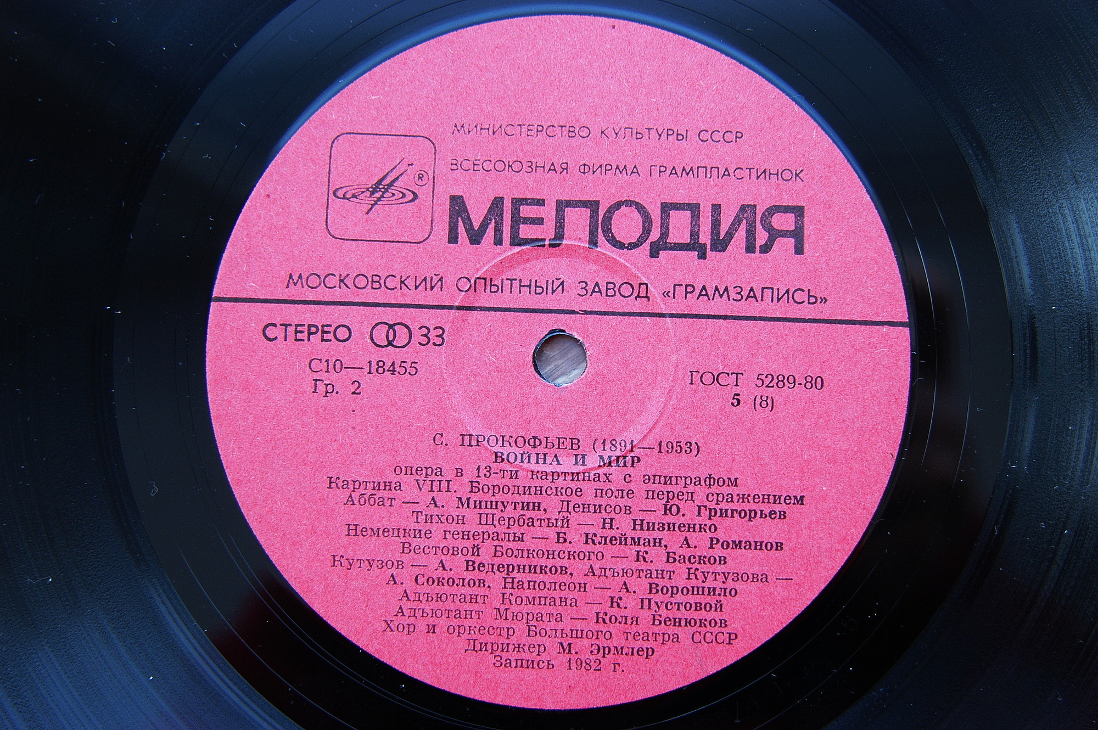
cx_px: 549
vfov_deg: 25.7
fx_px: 1600
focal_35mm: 52
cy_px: 365
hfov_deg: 37.9
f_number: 3.5
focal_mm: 35
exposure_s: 1/50
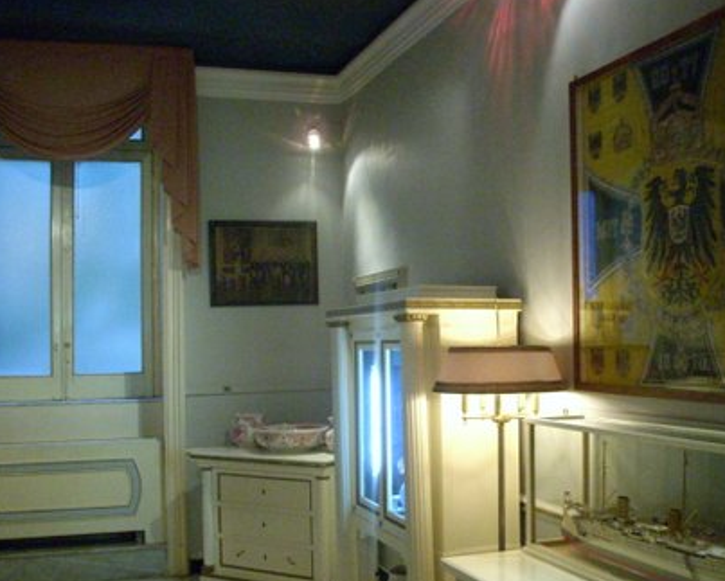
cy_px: 313
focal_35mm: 43
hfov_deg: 42.8
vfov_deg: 34.9
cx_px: 398
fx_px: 923
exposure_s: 1/30
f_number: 2.8
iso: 800
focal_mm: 6.2
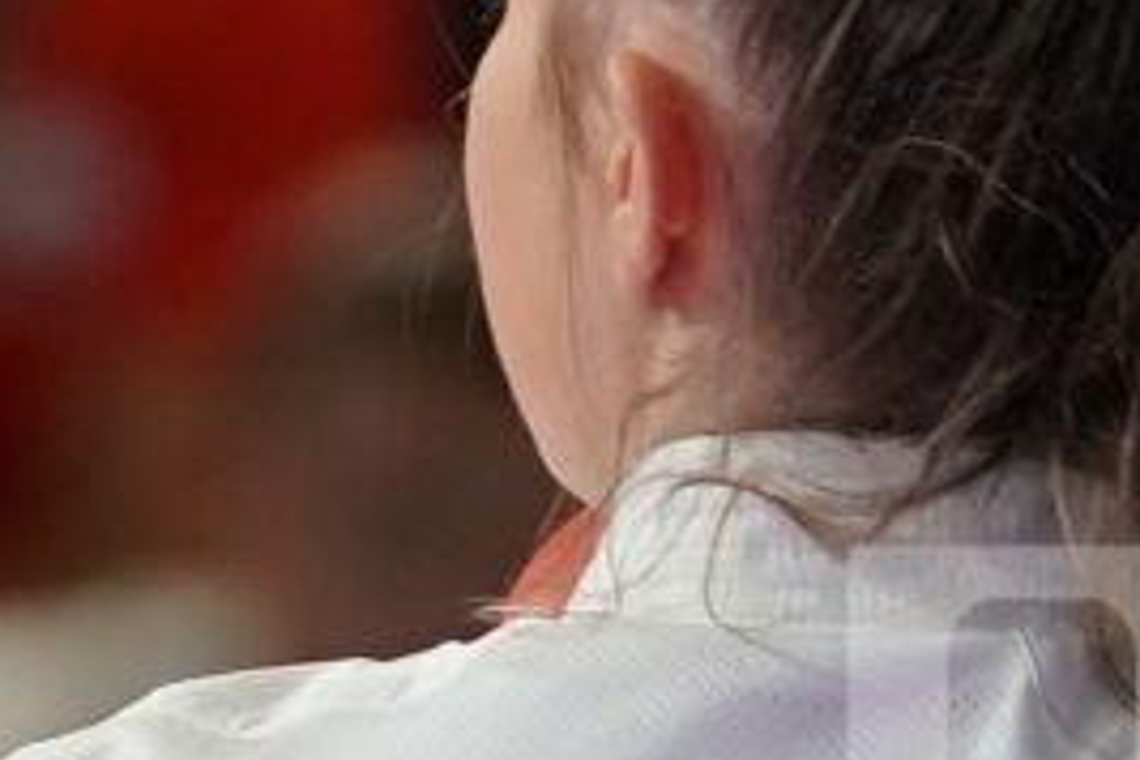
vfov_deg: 0.8
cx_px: -201
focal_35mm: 1825
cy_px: 935
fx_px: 57787
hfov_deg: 1.1
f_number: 2.8
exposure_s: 1/1000
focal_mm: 181
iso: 1250
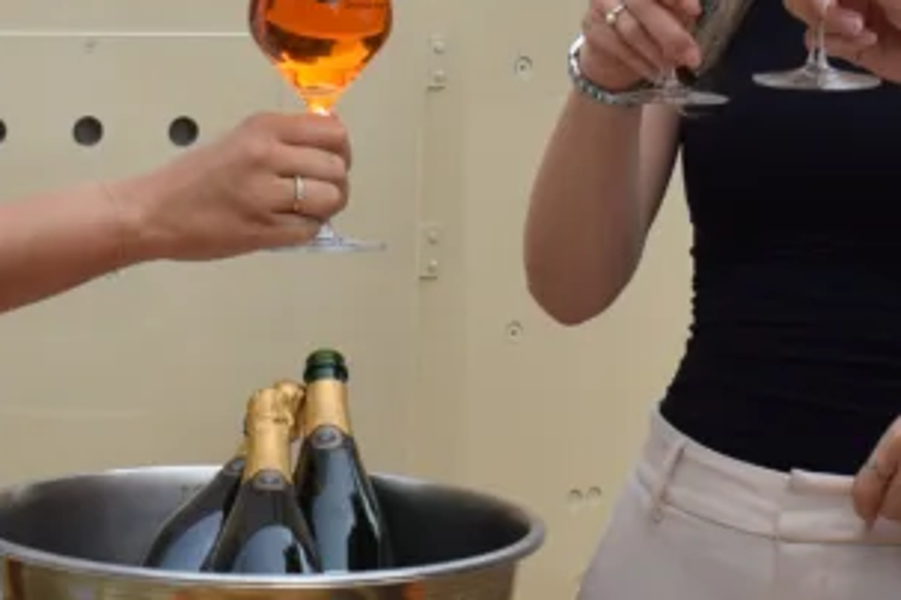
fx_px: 3421
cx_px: 425
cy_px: -307
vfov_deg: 9.7
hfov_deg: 15.0
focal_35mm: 137
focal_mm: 27
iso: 200
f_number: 8
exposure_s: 1/250
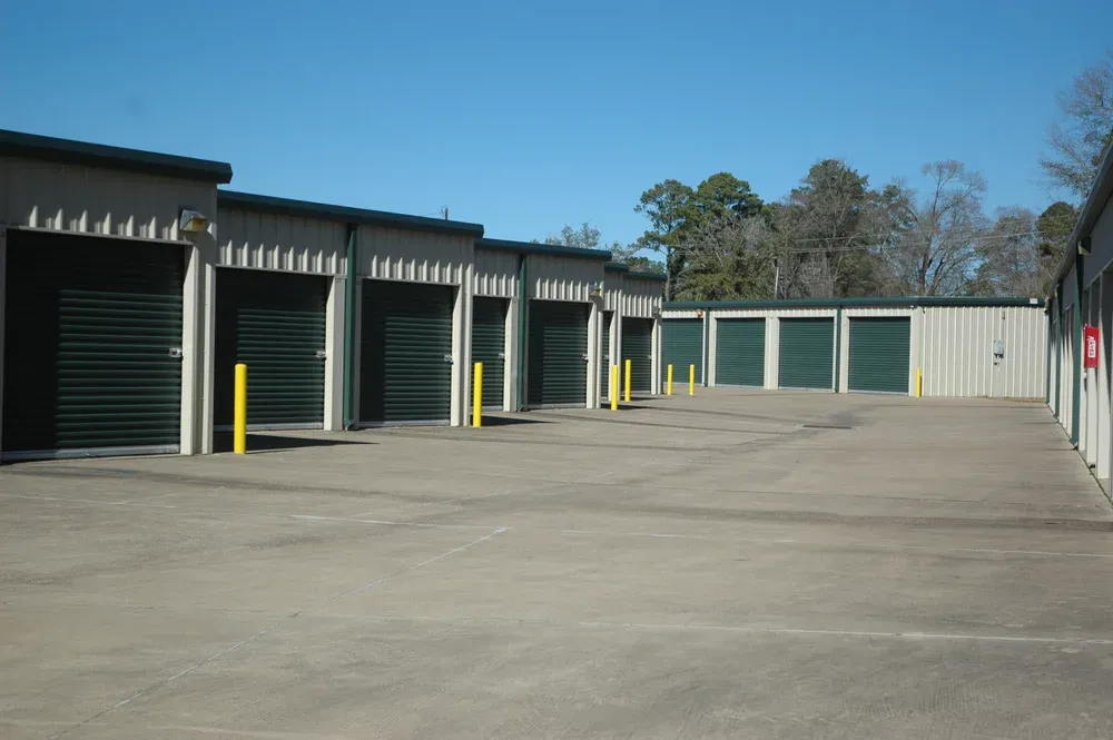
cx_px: 556
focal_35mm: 60
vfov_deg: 22.6
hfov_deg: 33.4
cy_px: 370
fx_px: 1853
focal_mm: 40
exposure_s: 1/2000
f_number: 4.5
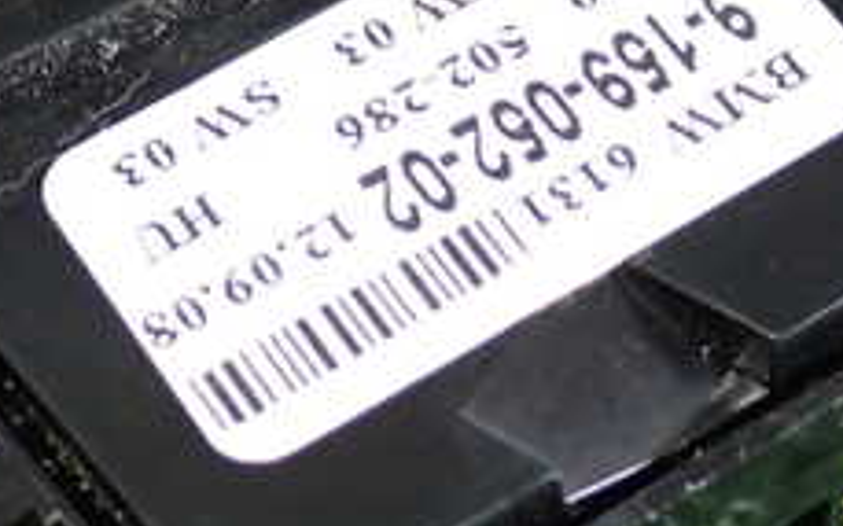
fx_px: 3193
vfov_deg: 9.4
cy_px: 283
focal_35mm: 139
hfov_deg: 15.0
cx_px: 460
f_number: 3.2
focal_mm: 9.01
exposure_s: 1/50
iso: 640
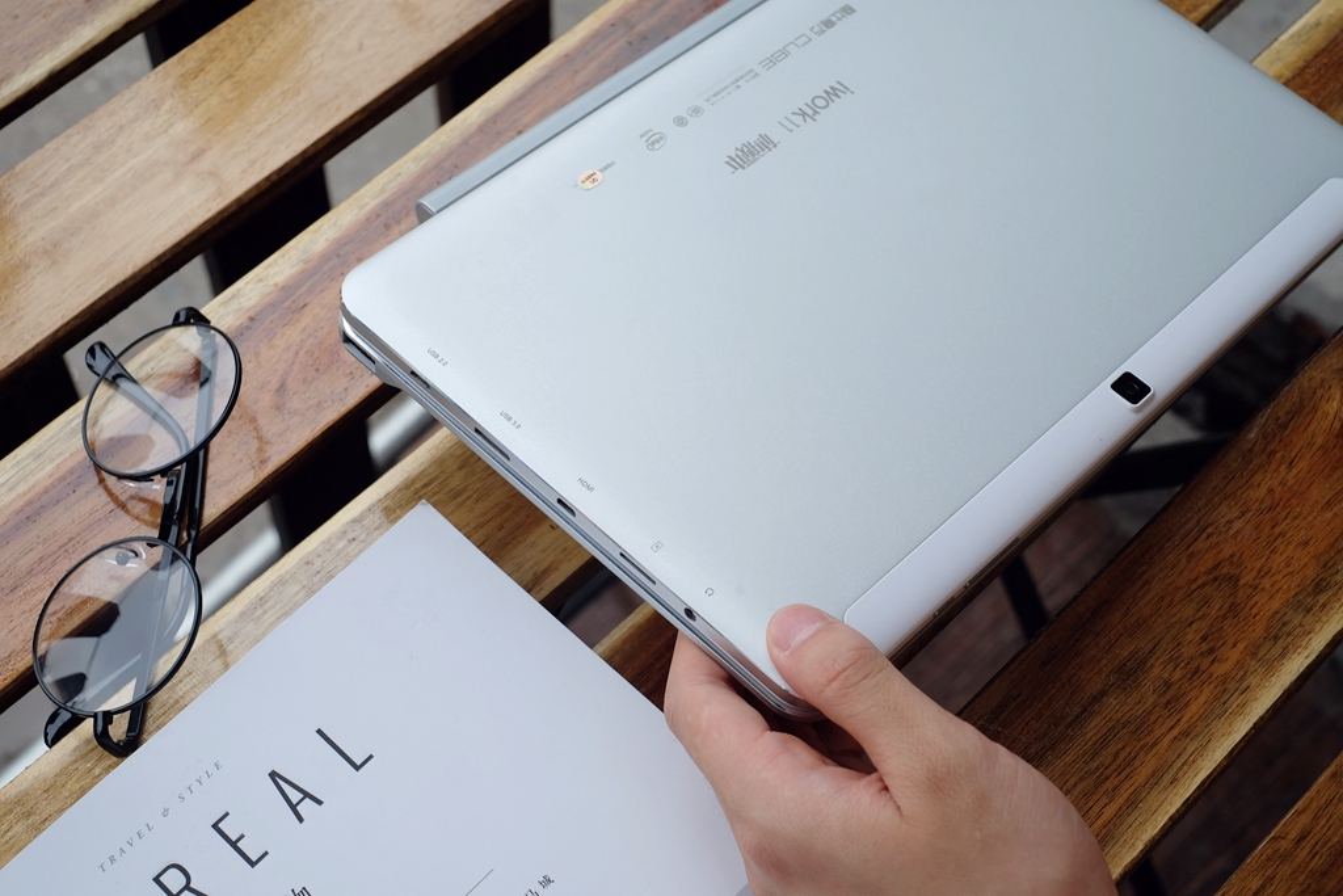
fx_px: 1977
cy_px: 448
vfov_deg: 25.5
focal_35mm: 53
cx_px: 672
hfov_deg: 37.5
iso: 400
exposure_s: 1/80
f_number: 7.1
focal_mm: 35
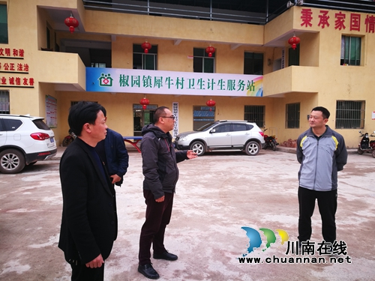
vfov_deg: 51.4
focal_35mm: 27
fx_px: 292
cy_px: 140
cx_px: 188
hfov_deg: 65.3
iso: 50
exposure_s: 1/209
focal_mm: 4.5
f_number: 2.2
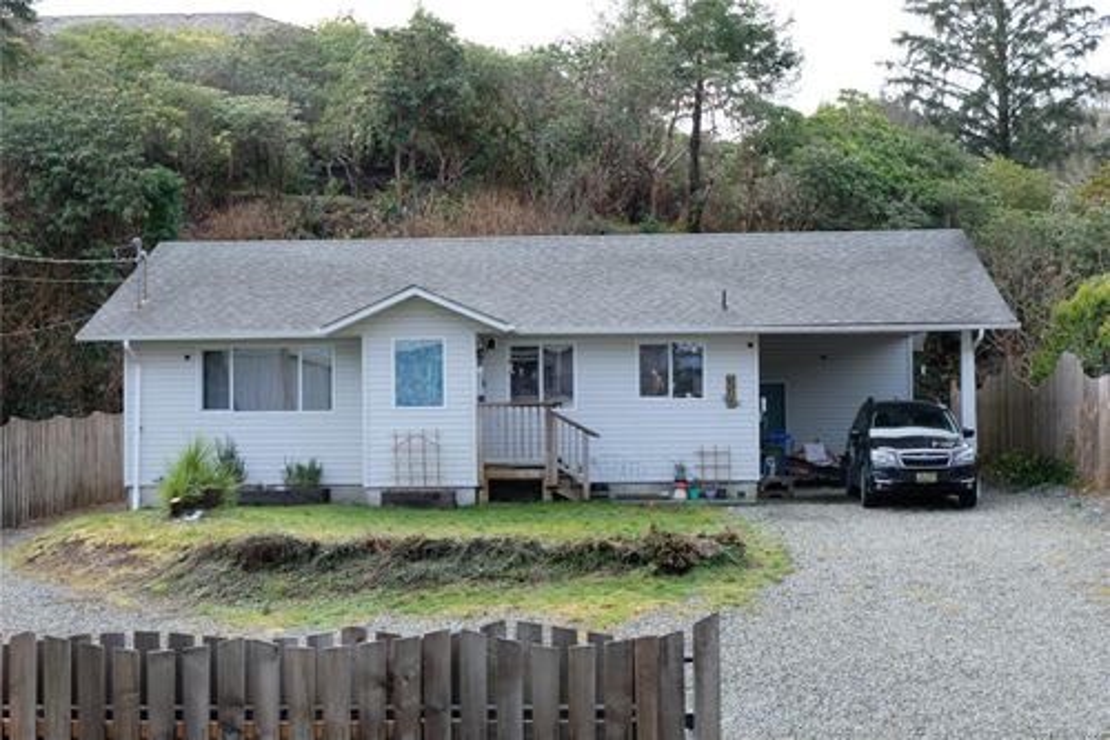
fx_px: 1726
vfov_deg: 24.2
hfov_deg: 35.7
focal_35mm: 56
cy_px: 370
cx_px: 555
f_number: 5.3
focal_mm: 37.1
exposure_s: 1/300
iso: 400
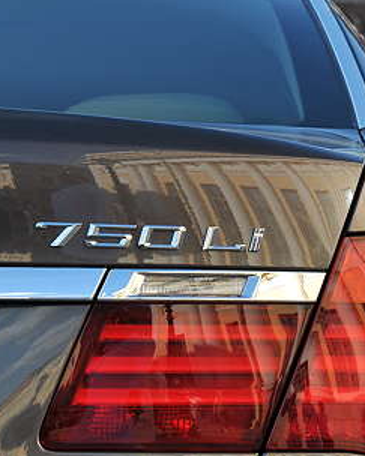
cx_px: 384
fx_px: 1999
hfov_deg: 10.3
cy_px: 105
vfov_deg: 13.0
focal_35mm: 148
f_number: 8
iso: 200
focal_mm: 40
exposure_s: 1/125
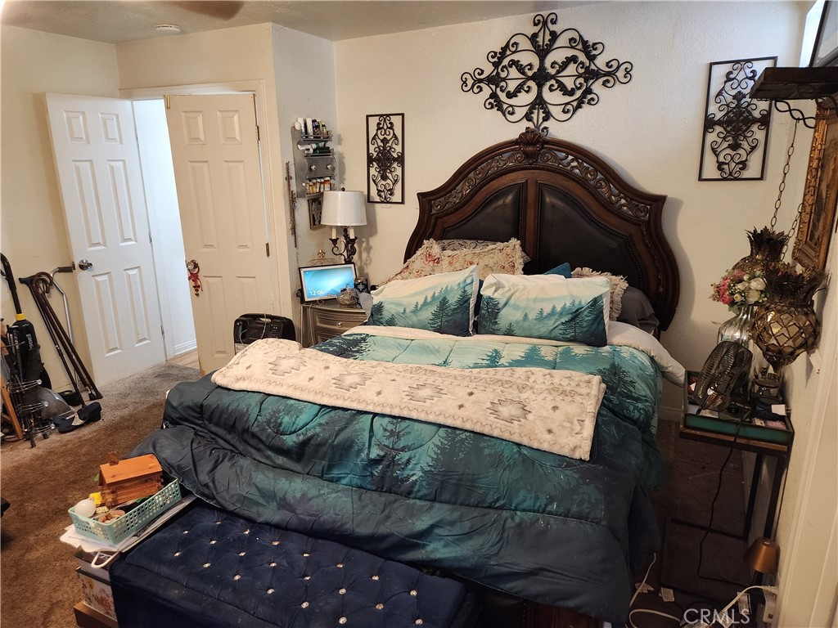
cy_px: 314
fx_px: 557
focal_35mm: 23
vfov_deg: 58.9
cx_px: 419
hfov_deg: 73.9
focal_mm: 5.4
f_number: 1.8
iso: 640
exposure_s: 1/60
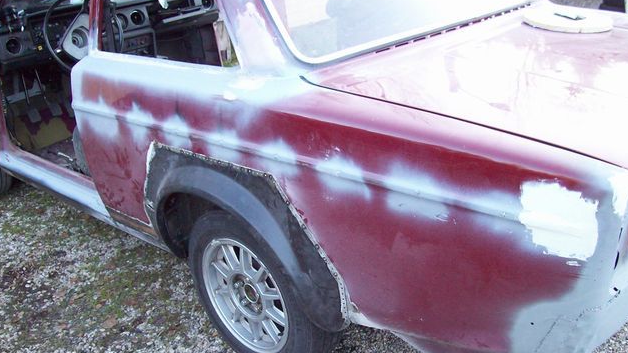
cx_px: 313
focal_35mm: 40
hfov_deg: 50.5
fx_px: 666
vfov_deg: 29.6
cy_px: 209
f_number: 2.7
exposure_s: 1/68.5
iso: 200
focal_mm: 6
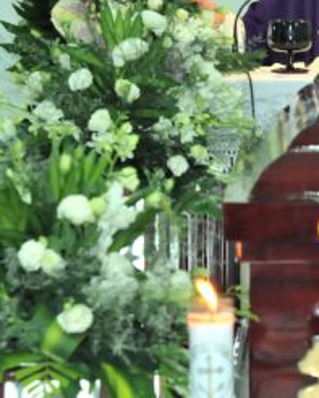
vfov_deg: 8.6
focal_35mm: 223
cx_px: 444
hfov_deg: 6.9
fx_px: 2630
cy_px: 13
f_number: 5
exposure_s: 1/60
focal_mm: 78
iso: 2000
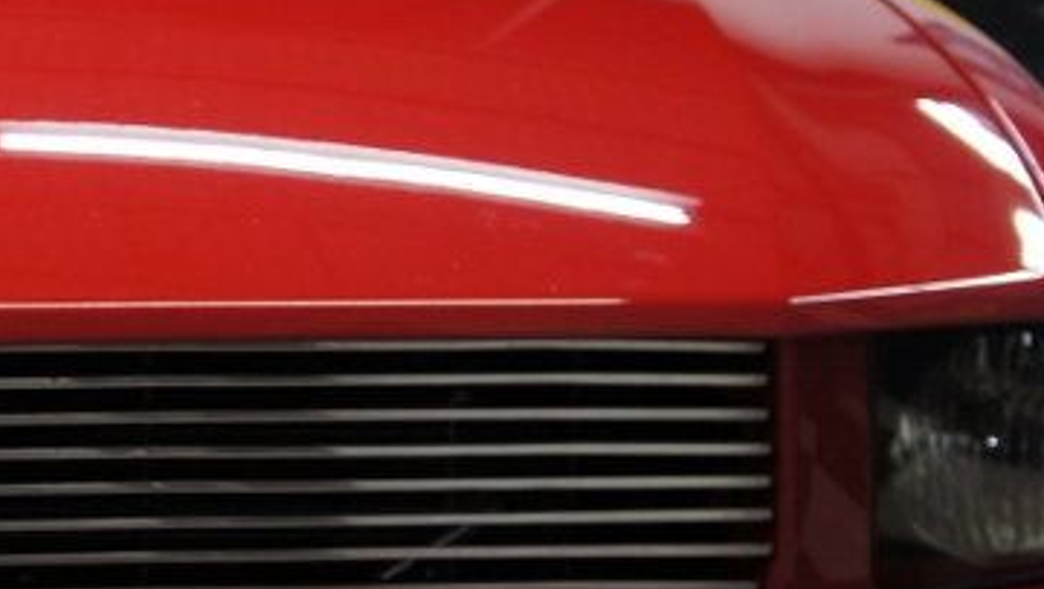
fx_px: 3337
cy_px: 495
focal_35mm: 120
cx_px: -107
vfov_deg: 10.0
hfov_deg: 17.2
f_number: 4
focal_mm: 27
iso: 500
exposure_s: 1/50
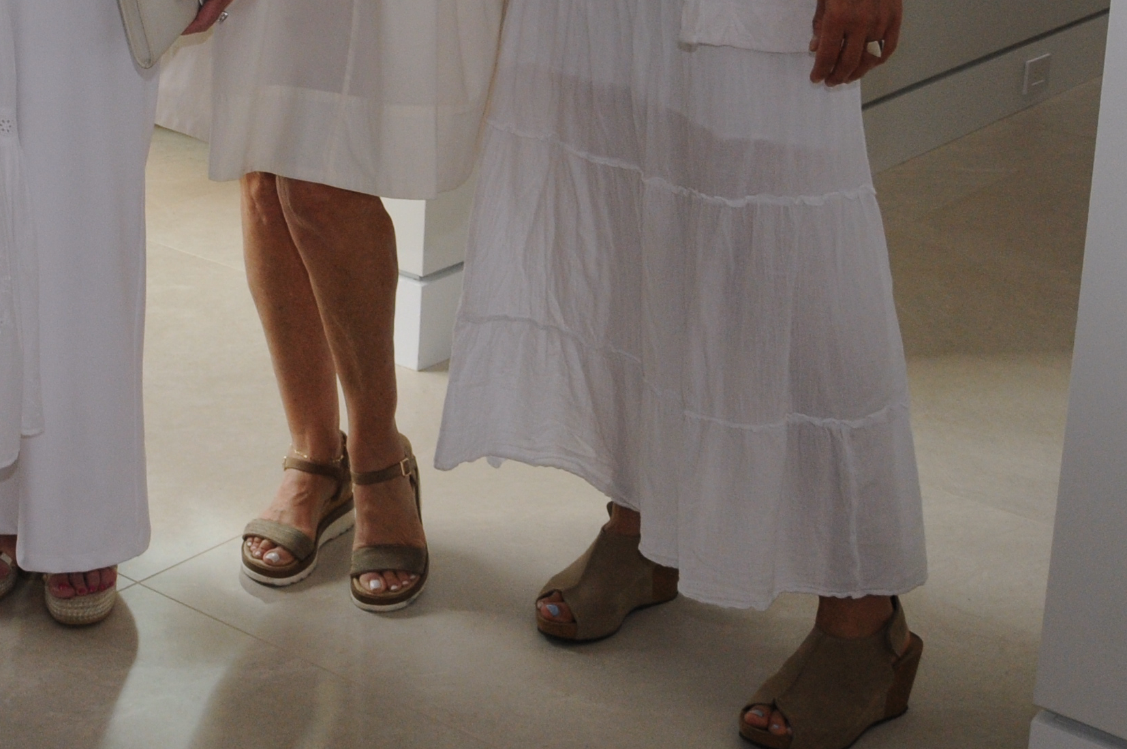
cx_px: -247
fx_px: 2189
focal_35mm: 70
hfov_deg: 25.7
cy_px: -81
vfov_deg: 18.6
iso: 500
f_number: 8
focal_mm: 18
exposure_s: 1/125
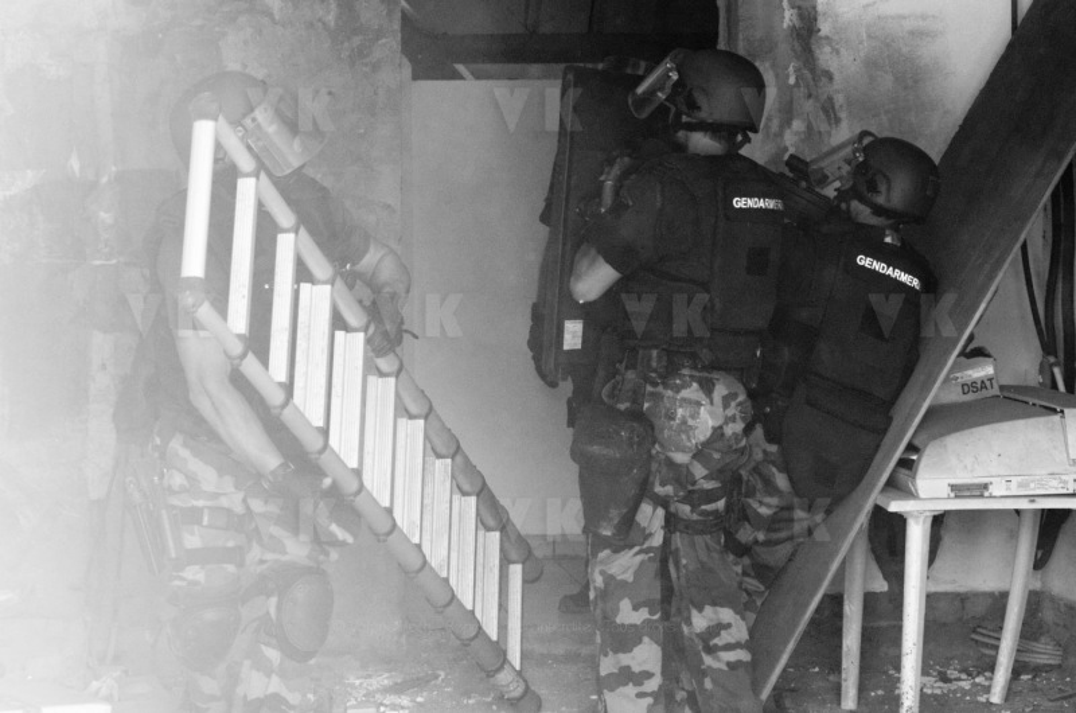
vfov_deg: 13.0
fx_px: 3132
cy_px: 356
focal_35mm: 105
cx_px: 538
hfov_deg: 19.5
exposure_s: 1/200
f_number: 9
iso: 2000
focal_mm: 70
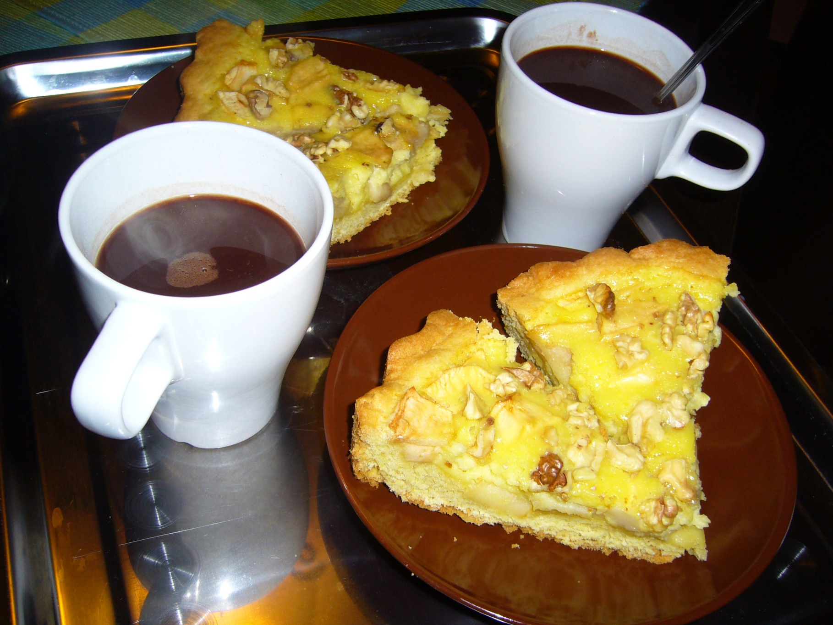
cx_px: 416
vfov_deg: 40.7
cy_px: 312
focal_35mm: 35
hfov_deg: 52.6
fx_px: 842
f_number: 2.8
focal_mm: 5.8
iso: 100
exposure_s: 1/30
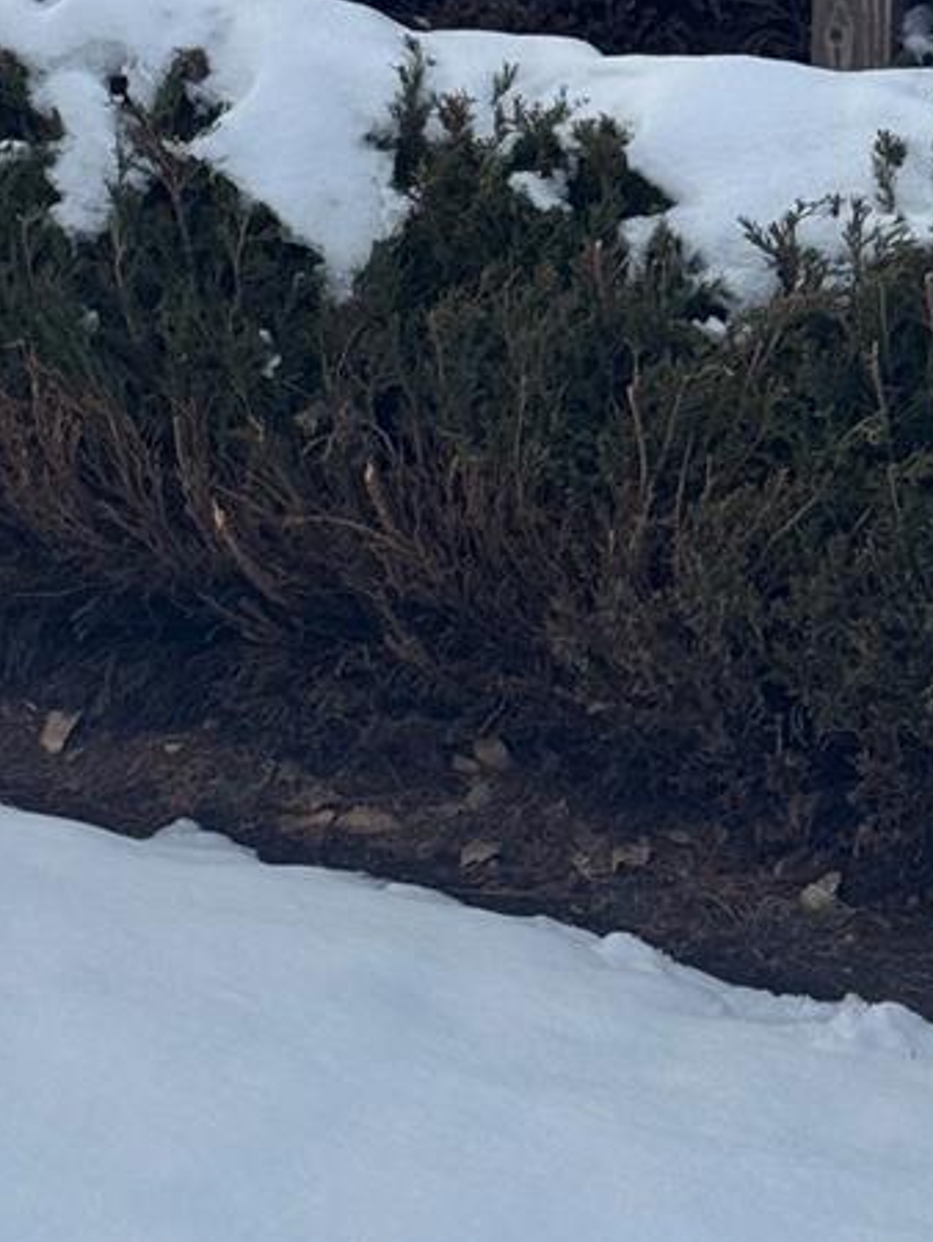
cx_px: 353
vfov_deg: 15.2
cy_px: 155
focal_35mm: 128
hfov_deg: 11.6
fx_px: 4596
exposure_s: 1/111
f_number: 1.78
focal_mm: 6.76
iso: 100
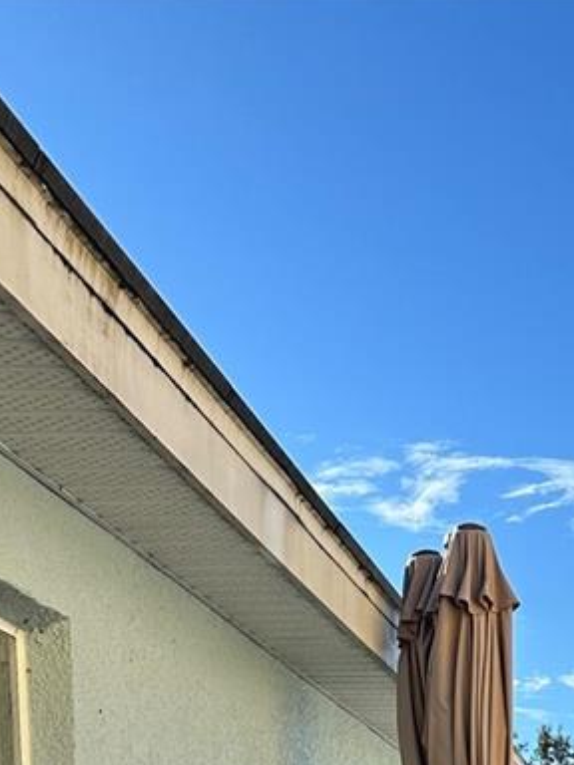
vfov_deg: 21.3
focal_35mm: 75
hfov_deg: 18.3
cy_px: 1187
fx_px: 1658
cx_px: 737
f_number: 1.78
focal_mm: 6.86
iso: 80
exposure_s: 1/3247
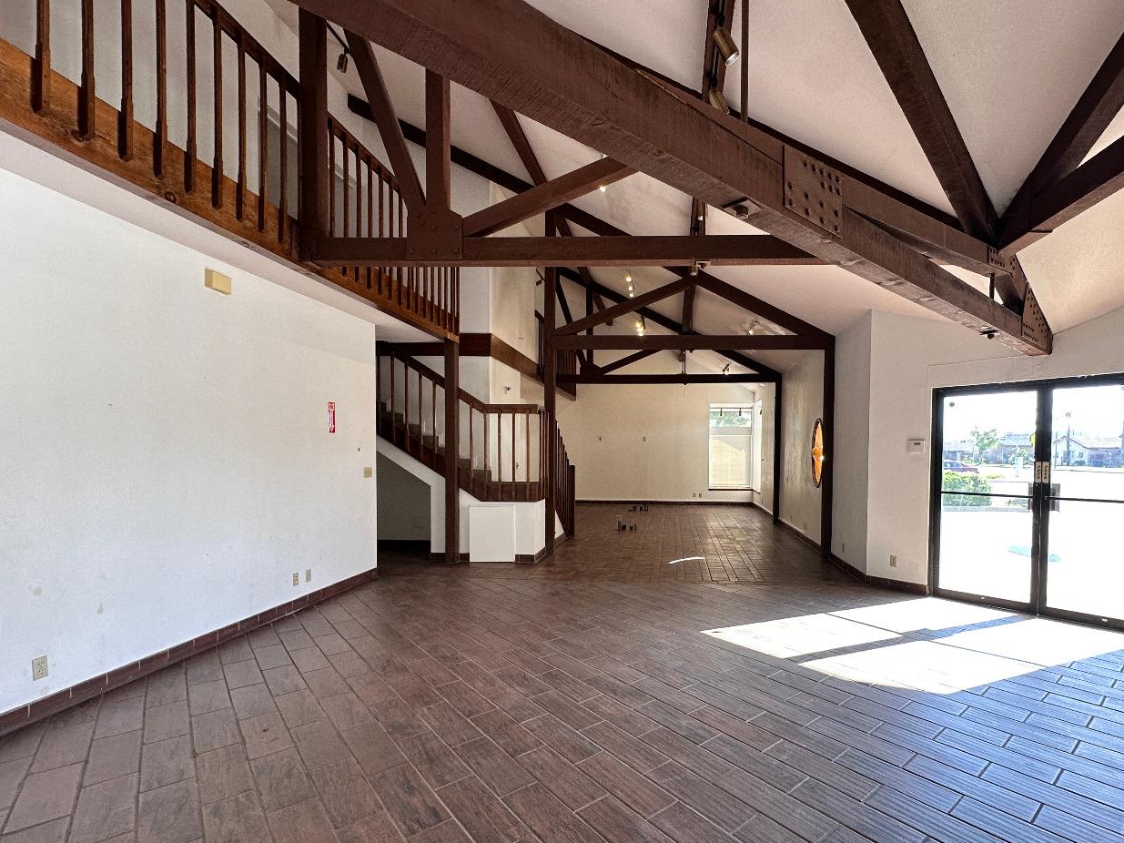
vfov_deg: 74.4
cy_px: 470
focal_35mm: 17
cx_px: 644
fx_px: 552
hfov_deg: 90.4
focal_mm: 2.22
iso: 125
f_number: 2.2
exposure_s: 1/120
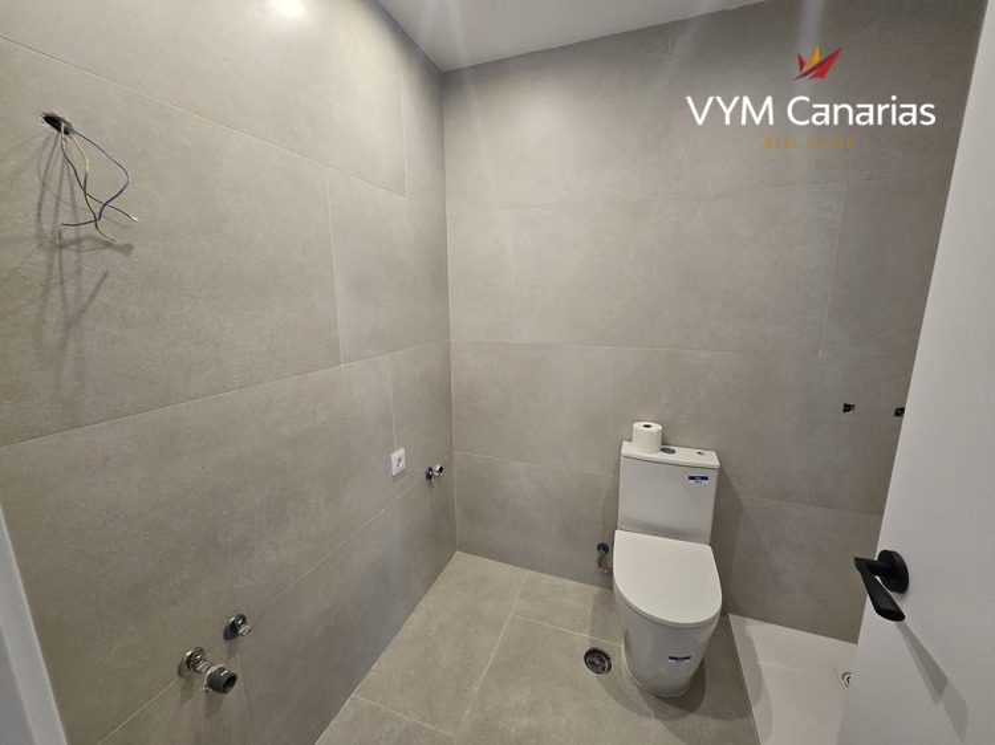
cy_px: 372
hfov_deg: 106.2
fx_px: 374
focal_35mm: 13
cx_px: 498
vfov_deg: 89.9
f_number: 2.2
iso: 125
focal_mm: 1.7
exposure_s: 1/50
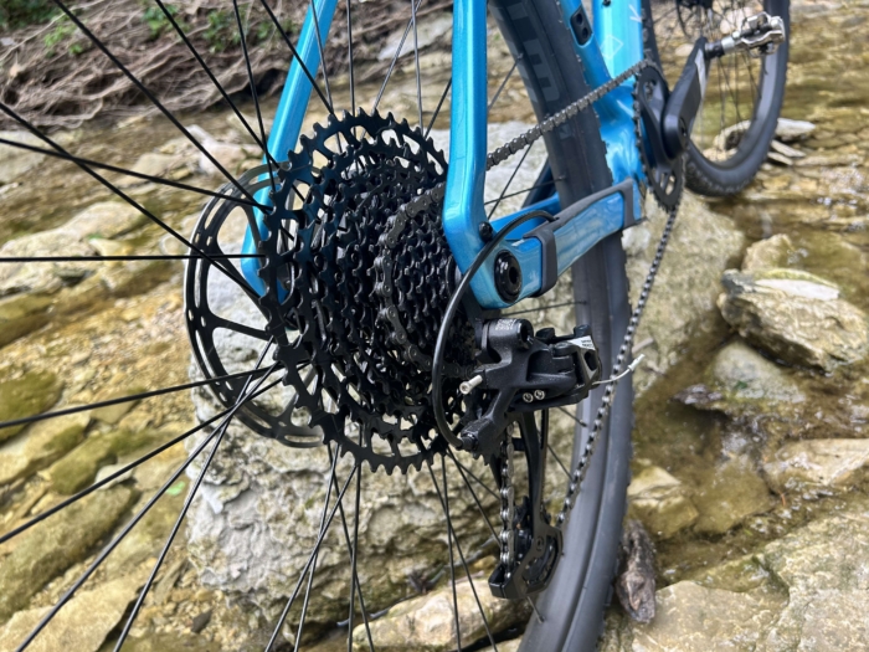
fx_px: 653
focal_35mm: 26
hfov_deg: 67.3
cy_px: 326
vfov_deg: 53.1
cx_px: 434
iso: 50
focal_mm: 5.7
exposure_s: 1/345
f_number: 1.5
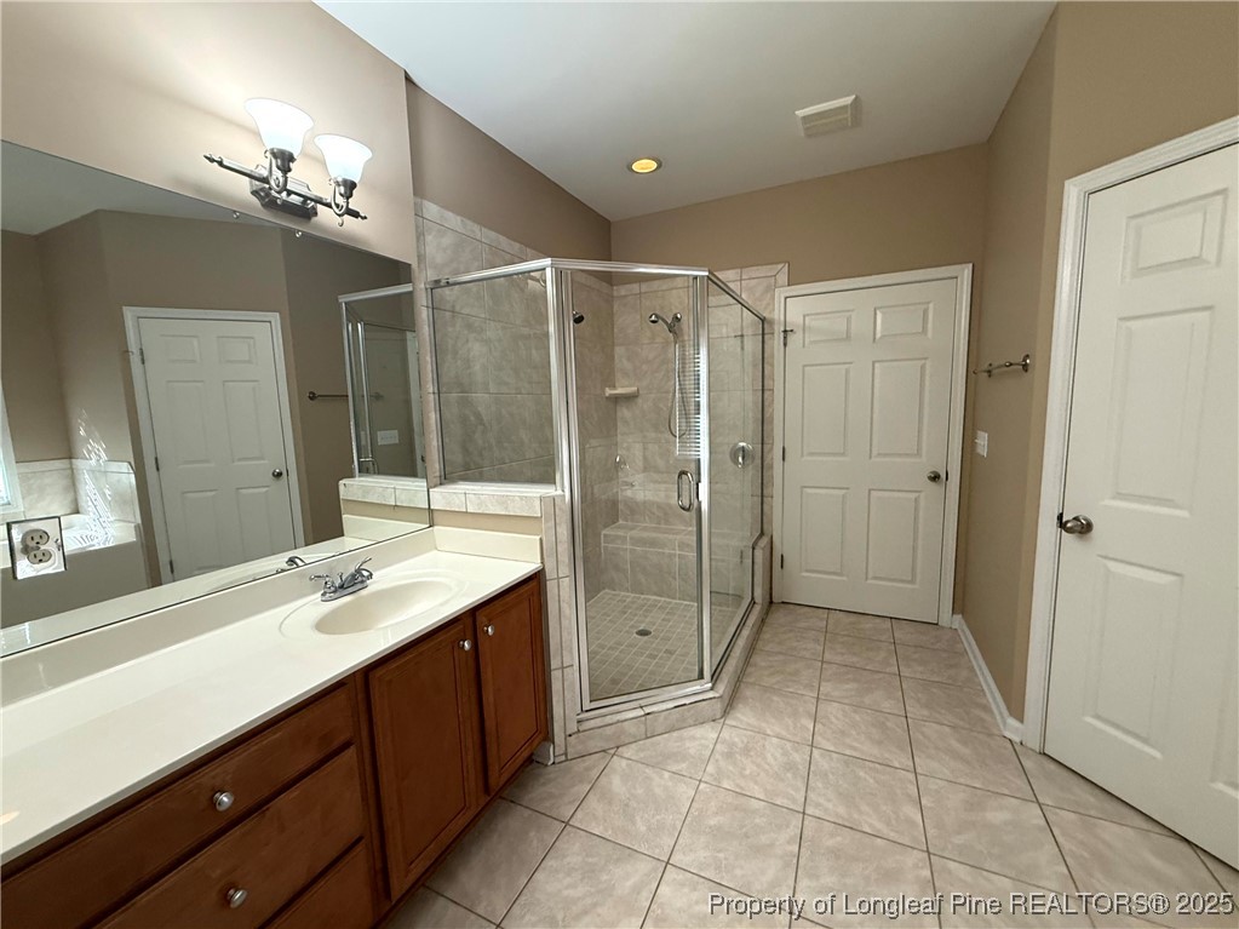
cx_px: 620
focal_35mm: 14
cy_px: 464
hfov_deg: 102.1
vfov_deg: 85.7
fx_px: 501
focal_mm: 2.22
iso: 250
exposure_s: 1/60
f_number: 2.2
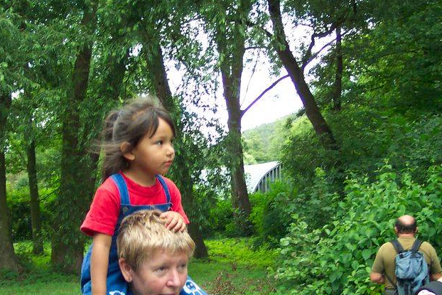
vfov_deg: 24.6
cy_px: 178
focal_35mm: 55
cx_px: 221
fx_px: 675
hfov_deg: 36.2
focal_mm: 8
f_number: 2.8
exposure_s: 1/125
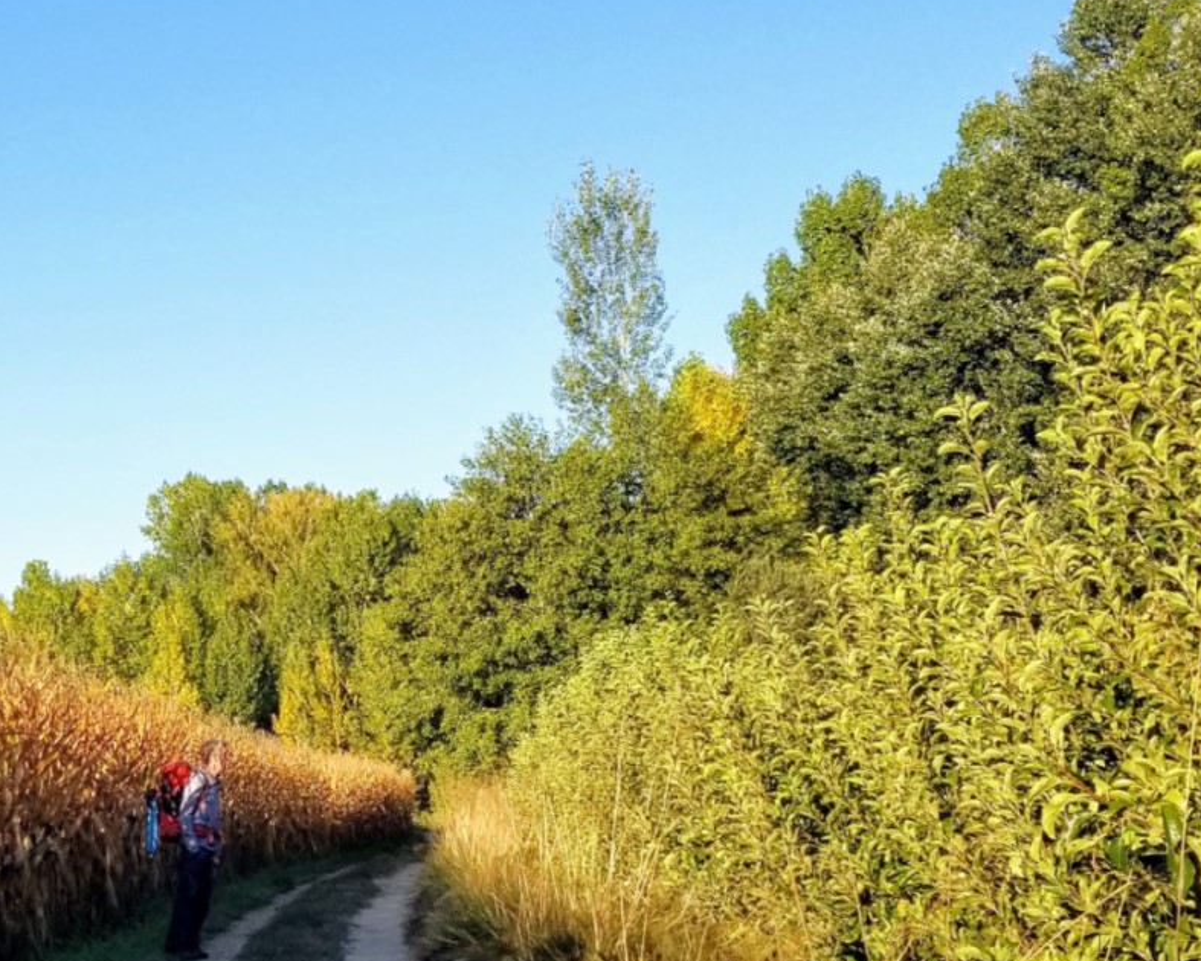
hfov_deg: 28.6
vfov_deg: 23.5
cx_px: 262
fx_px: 2311
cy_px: 575
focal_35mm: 65
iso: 50
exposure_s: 1/1400
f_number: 1.7
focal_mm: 4.3
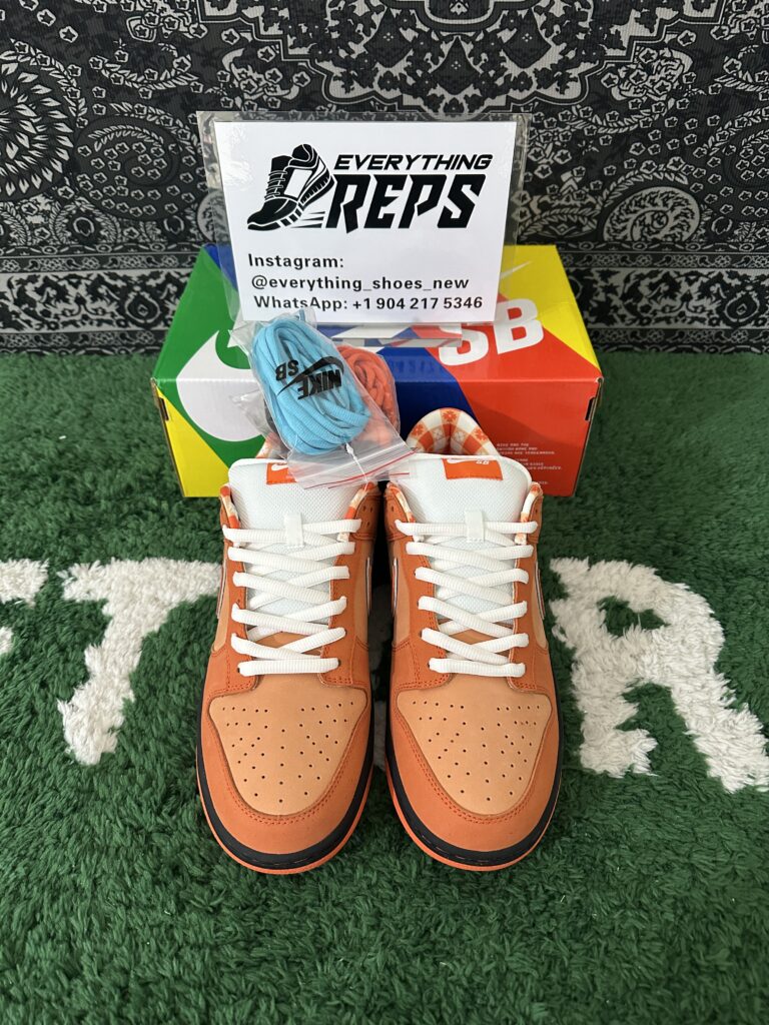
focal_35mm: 24
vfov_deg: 71.6
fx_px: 711
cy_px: 512
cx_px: 384
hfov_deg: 56.8
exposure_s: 1/50
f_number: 1.78
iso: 500
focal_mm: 6.86
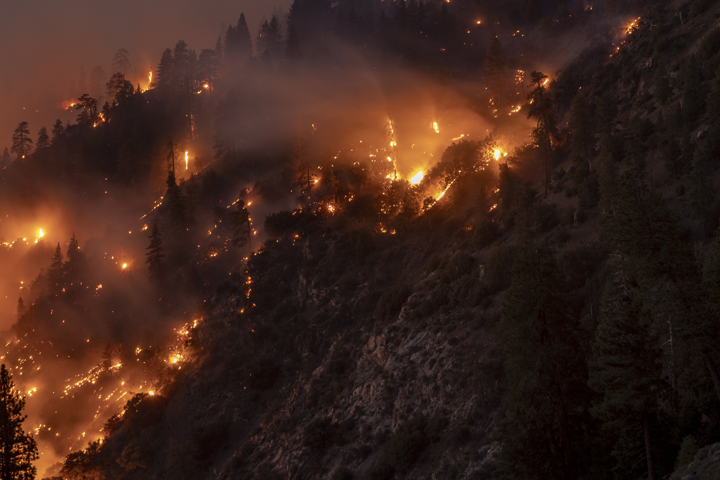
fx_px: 1840
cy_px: 138
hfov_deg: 22.1
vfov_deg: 14.8
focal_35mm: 92
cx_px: 256
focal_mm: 56
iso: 64
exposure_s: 10
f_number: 4
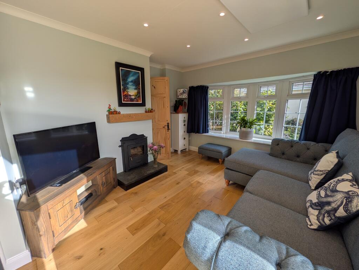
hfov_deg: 102.1
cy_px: 135
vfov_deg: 85.7
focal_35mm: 14
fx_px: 145
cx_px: 180
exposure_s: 1/308
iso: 45
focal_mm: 1.83
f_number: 2.2
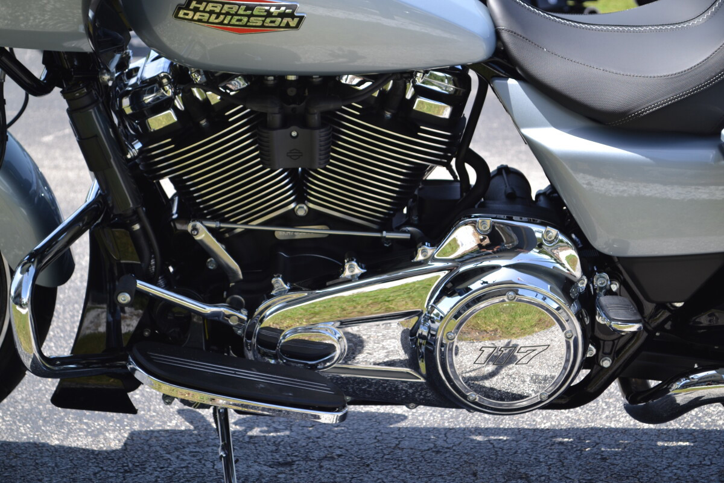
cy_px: 242
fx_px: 1659
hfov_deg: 24.6
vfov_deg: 16.6
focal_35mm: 82
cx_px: 362
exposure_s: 1/160
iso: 100
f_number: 6.3
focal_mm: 55
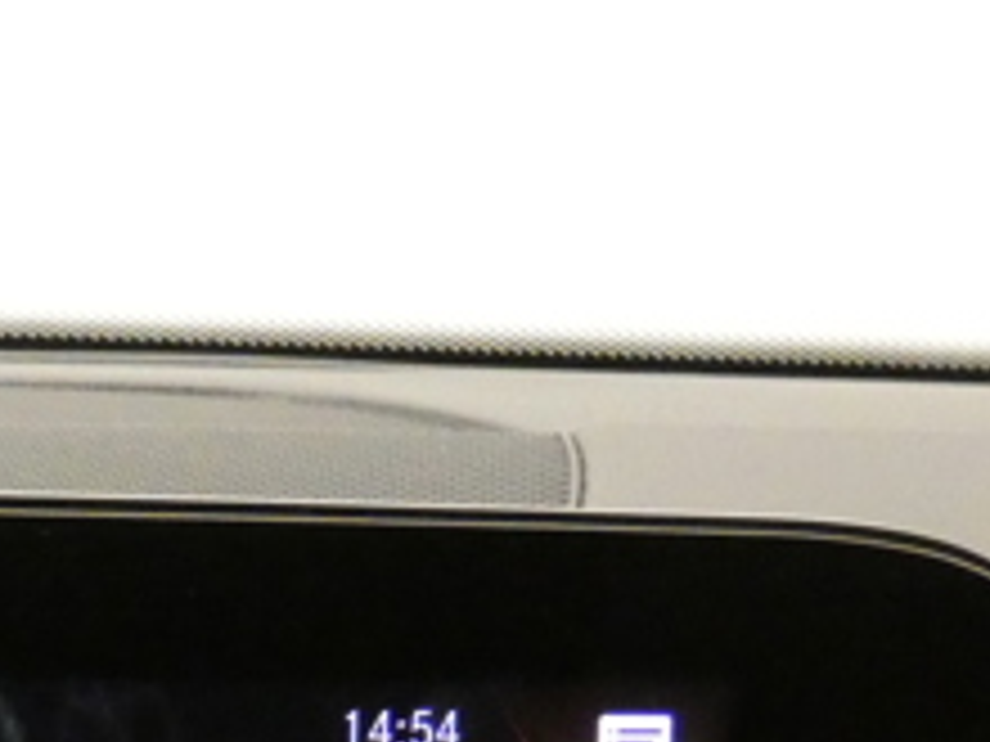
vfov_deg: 9.5
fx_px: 4261
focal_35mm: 149
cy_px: 1336
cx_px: -657
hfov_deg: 12.4
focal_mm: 7.3
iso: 1600
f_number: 3.6
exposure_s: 1/15
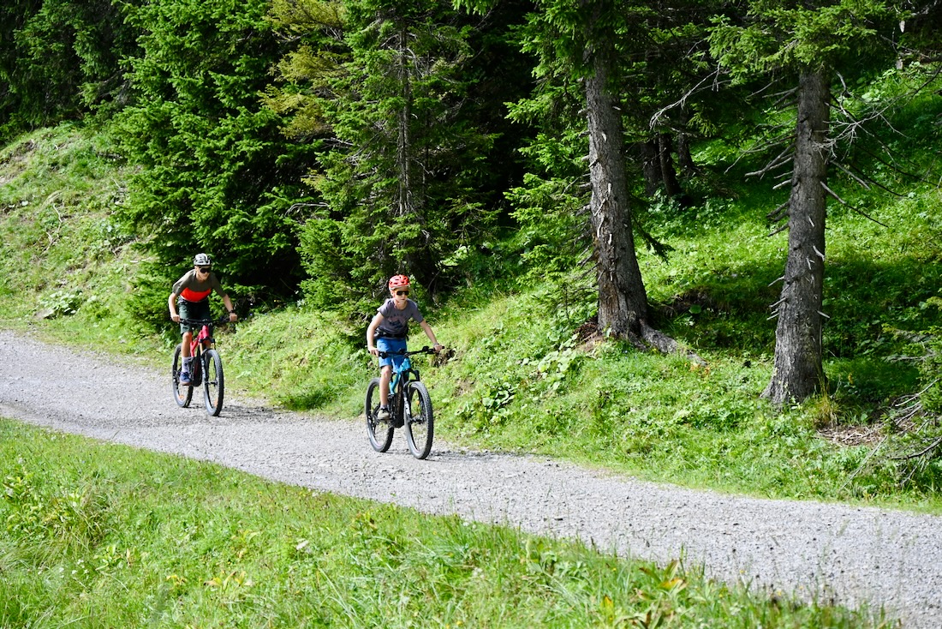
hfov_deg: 15.8
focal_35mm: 130
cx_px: 471
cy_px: 314
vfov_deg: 10.6
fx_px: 3402
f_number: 6.3
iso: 360
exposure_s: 1/500
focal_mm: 130
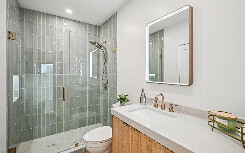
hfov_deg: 94.3
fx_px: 114
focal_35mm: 17
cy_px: 73
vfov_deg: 68.0
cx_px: 126
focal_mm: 16
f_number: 8
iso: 400
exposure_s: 1/40
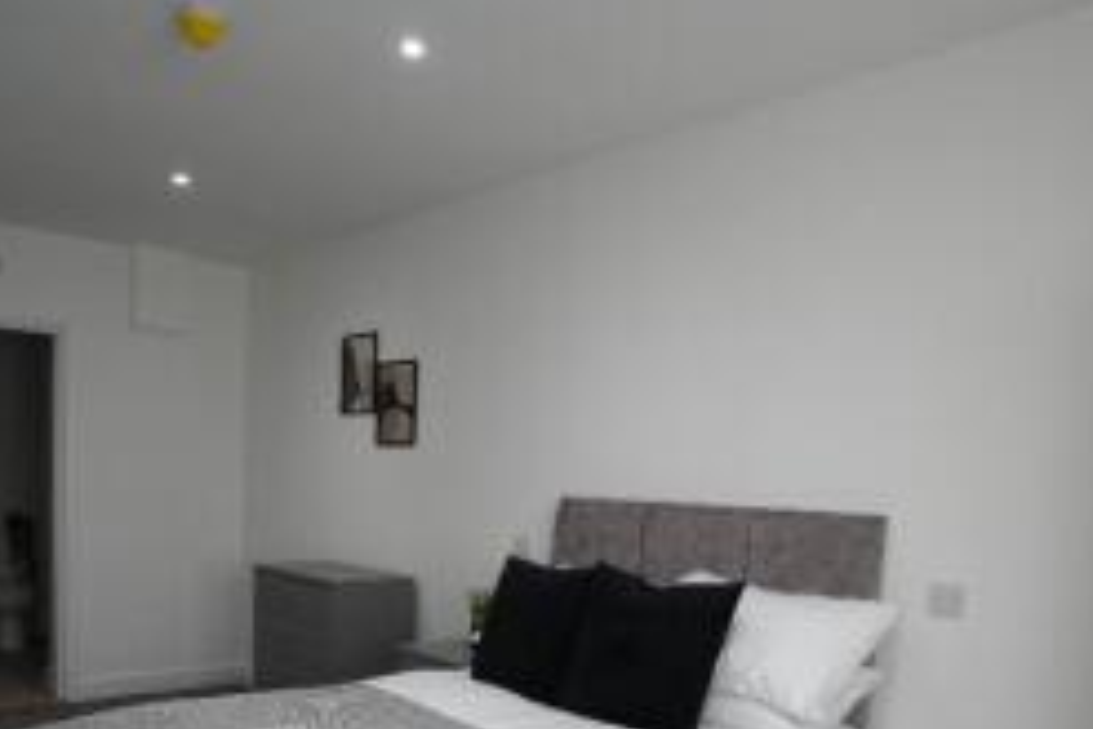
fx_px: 880
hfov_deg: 63.4
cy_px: 589
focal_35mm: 29
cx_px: 475
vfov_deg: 42.8
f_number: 4
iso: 250
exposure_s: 1/60
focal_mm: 10
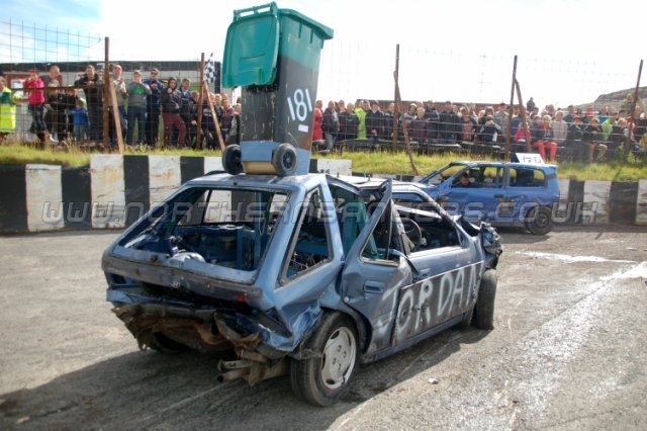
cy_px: 216
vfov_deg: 39.9
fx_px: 593
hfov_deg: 57.2
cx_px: 324
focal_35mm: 33
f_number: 4
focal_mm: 22
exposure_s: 1/640
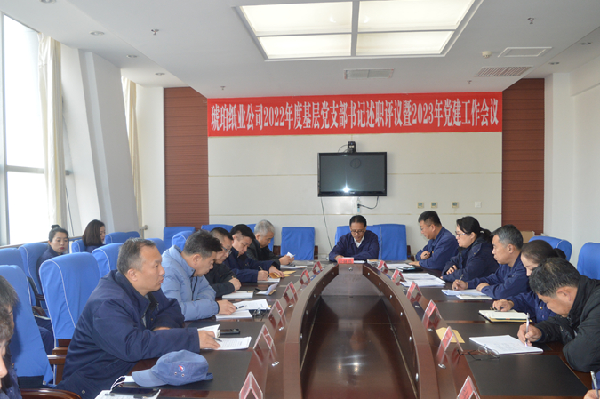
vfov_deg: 38.6
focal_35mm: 34
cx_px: 279
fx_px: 566
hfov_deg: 55.8
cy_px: 242
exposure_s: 1/80
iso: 400
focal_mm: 18
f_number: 4
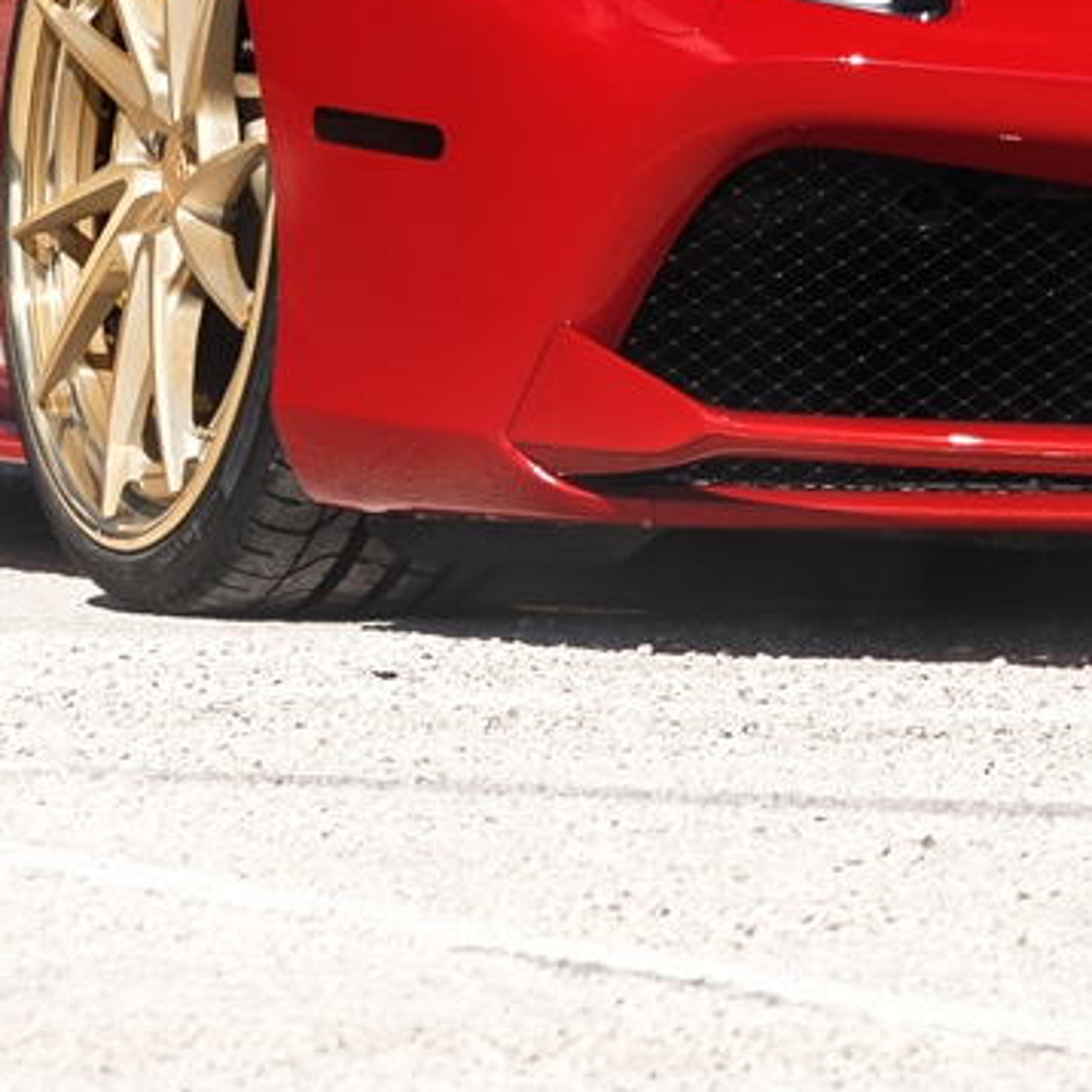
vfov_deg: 3.6
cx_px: 656
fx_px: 17238
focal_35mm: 483
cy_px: -607
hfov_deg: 3.6
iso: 100
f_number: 8
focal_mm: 106
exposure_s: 1/200
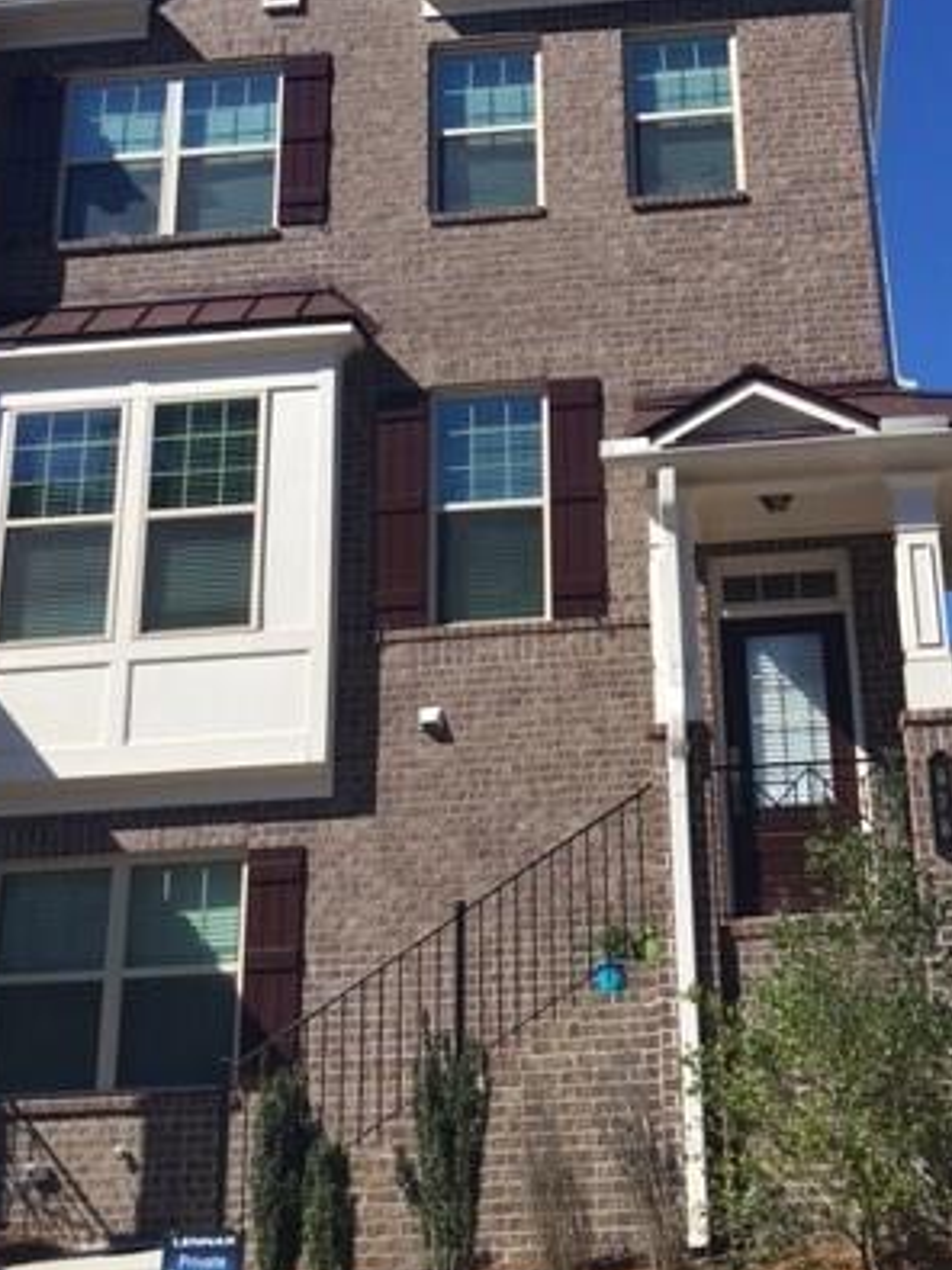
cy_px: 437
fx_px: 1724
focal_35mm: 47
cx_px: 675
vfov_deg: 40.0
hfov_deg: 30.5
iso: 25
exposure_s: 1/1832
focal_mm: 4.15
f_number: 2.2
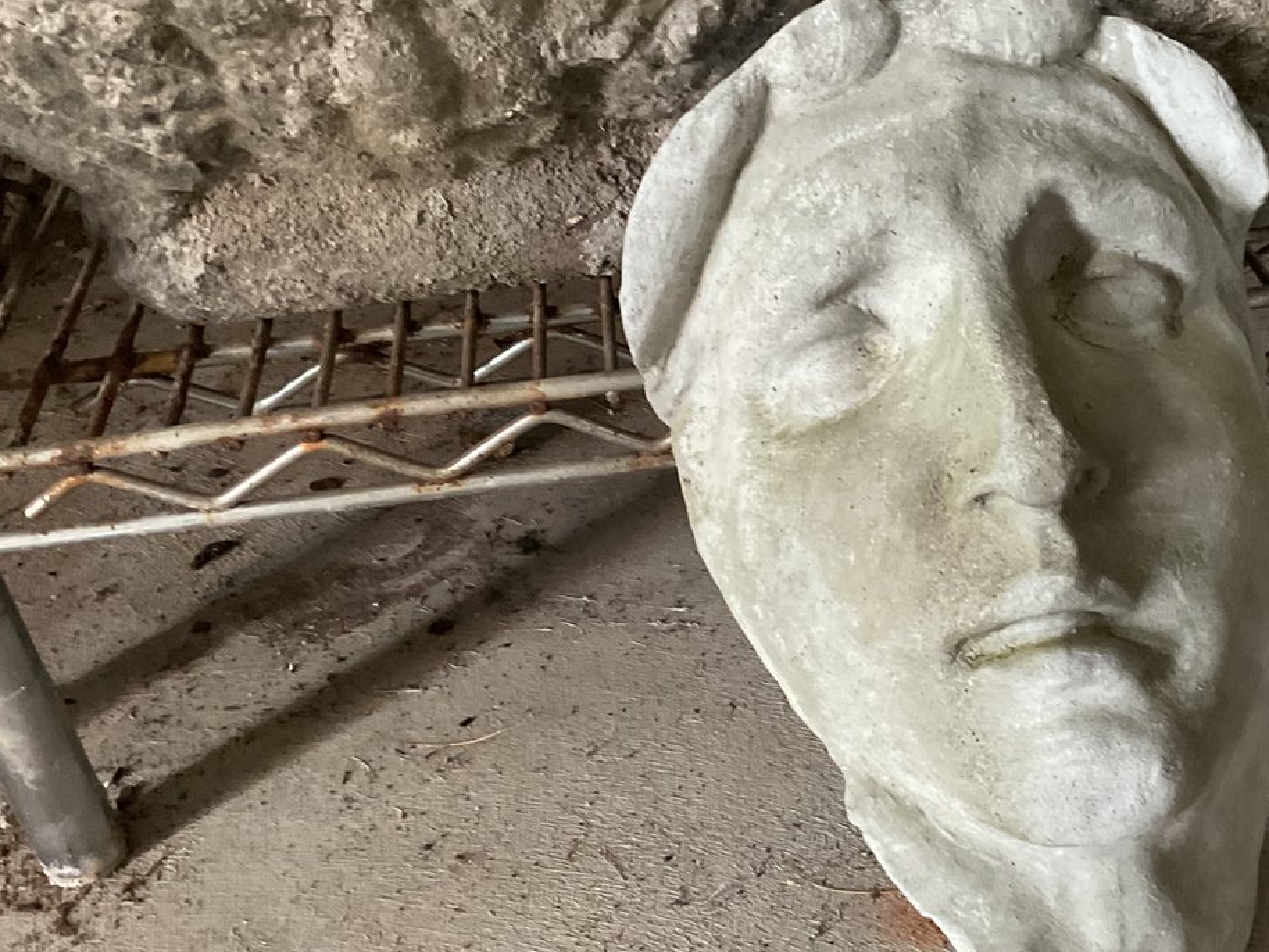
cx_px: 989
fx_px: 1760
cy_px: 559
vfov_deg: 30.2
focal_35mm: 48
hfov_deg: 38.4
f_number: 1.8
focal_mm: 3
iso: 250
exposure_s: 1/33
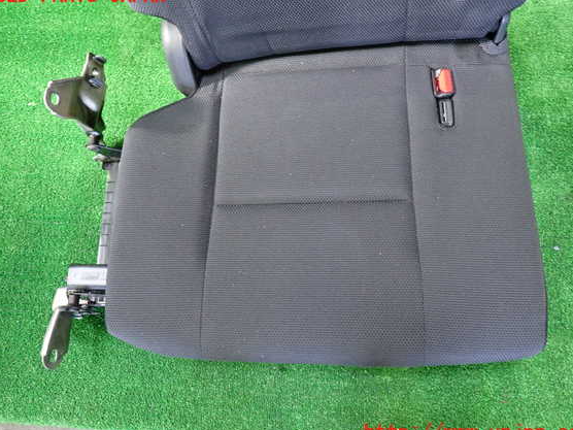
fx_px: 447
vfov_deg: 51.4
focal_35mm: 27
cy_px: 214
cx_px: 288
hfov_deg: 65.3
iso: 500
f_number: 2
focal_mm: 4.5
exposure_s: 1/30
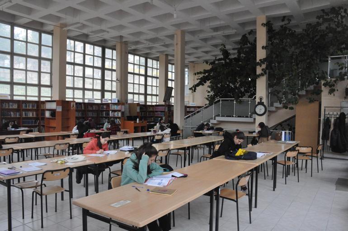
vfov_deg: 47.8
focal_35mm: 27
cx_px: 174
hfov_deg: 67.5
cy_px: 116
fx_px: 261
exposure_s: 1/400
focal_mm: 18
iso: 3200
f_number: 10
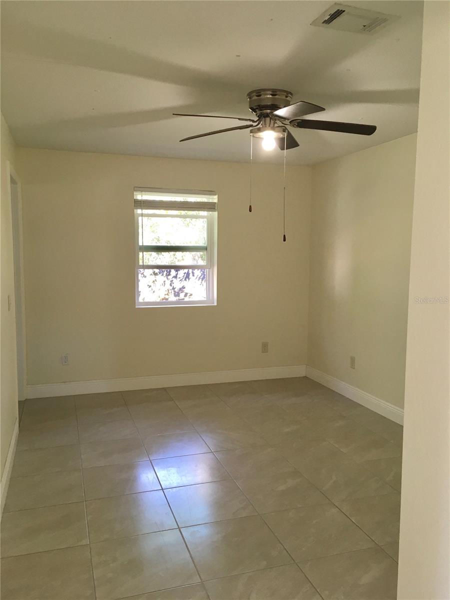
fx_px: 503
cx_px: 225
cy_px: 300
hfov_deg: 48.2
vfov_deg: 61.7
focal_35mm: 29
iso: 50
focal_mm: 4.15
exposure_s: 1/30
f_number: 2.2
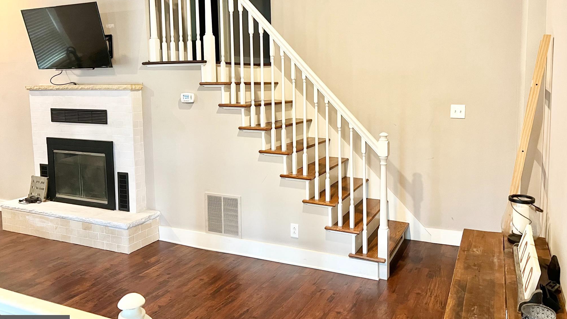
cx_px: 289
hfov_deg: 66.1
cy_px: 121
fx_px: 436
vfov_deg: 39.9
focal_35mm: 29
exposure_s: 1/60
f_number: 1.5
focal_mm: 5.7
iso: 320
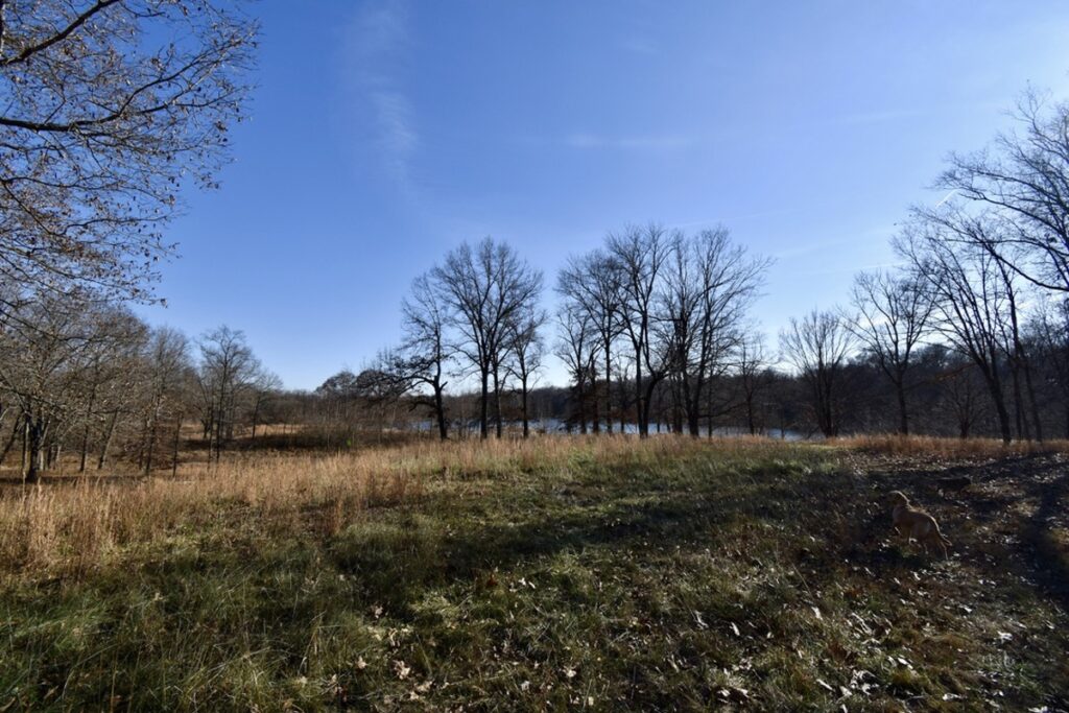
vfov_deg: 77.3
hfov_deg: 100.4
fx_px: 445
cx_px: 534
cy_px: 356
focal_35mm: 15
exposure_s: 1/400
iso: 200
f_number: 10
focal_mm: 10
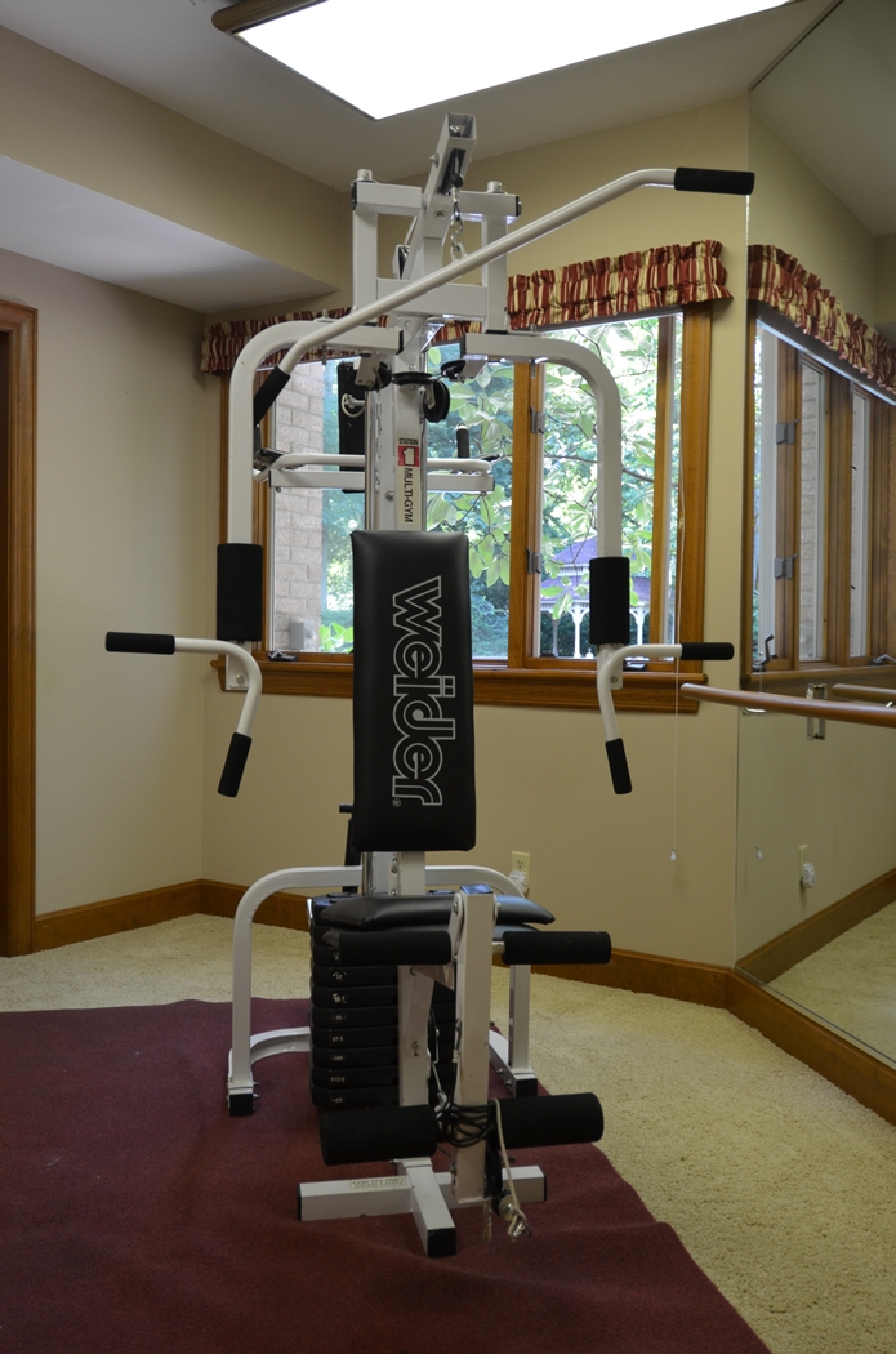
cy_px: 677
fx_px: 1238
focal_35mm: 33
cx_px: 448
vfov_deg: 57.3
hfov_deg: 39.8
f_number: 4
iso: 450
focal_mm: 22
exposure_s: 1/60
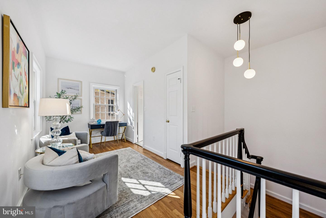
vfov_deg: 85.5
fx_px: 118
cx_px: 163
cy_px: 109
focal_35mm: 13
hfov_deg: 108.3
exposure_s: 1/250
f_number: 7.1
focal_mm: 13
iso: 640
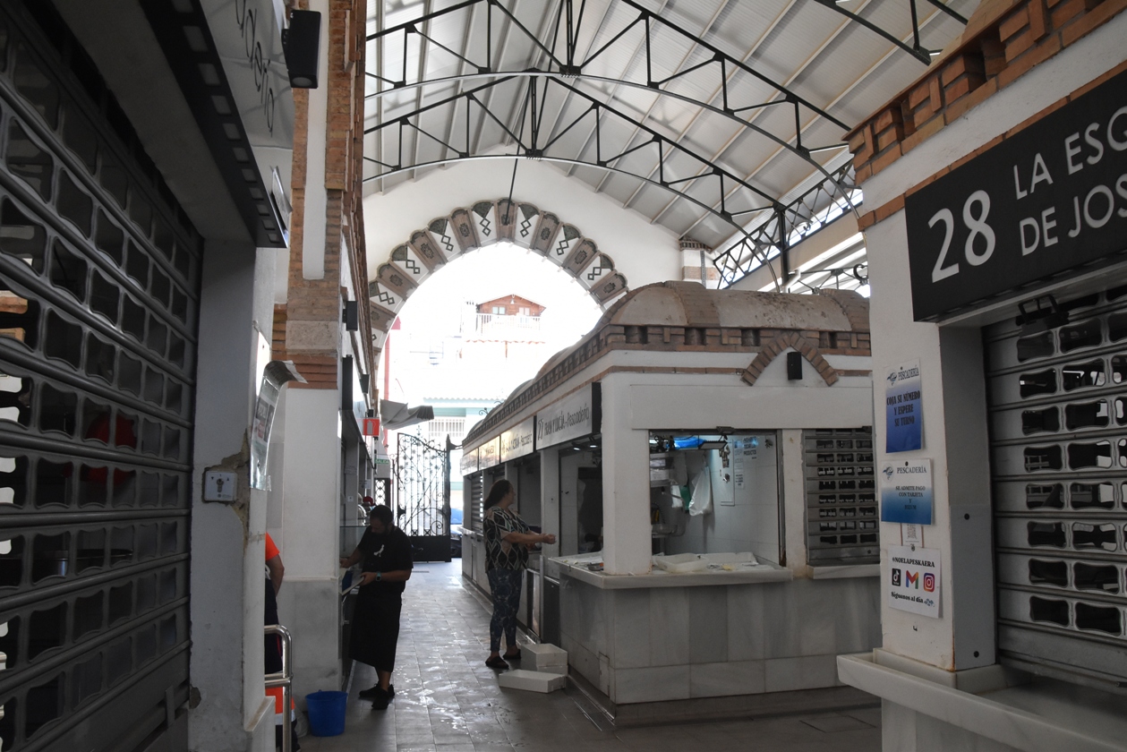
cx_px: 564
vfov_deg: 48.0
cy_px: 376
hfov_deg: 67.4
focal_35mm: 27
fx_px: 845
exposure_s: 1/320
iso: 1600
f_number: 9
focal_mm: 18
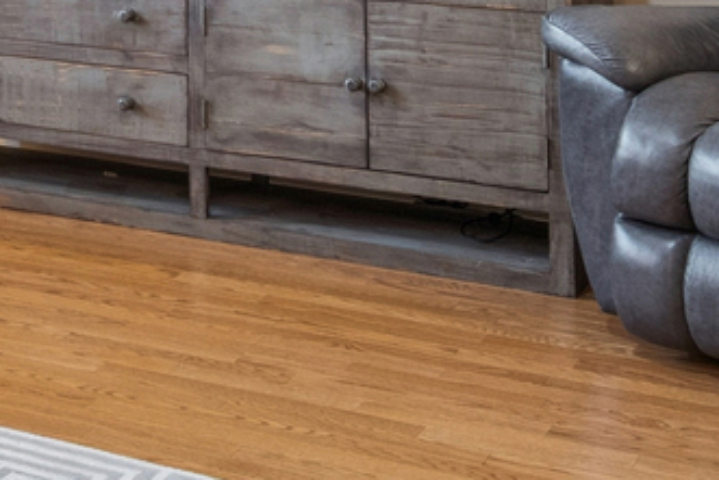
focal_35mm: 88
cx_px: -356
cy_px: -224
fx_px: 1758
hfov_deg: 20.0
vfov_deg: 14.6
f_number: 8
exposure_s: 1/15
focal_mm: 12
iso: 250
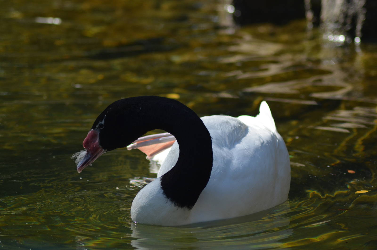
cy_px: 125
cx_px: 188
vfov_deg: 4.7
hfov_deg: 7.1
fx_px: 3057
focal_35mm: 292
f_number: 5
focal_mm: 195
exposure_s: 1/1600
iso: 400
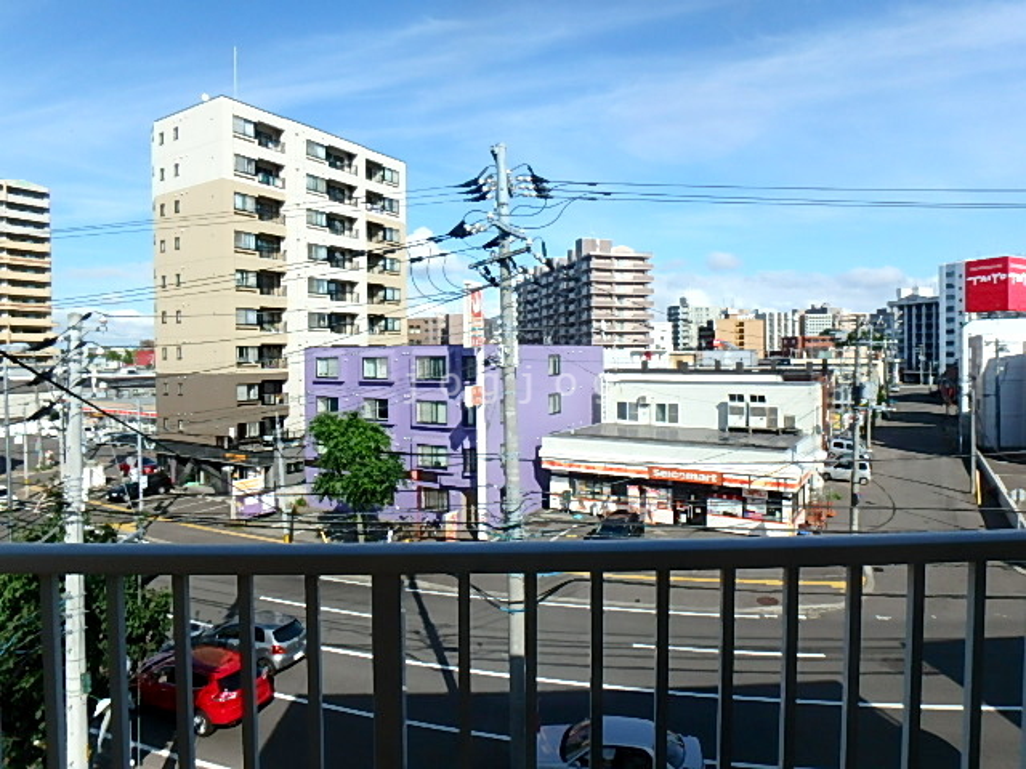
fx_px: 622
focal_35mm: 21
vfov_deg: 63.4
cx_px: 513
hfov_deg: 79.0
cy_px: 384
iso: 125
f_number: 6
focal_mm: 3.7
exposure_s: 1/400
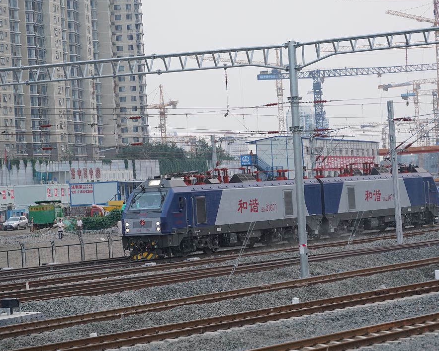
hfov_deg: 14.4
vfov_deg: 11.5
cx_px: 250
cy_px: 170
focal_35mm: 134
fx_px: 1741
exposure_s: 1/640
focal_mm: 105
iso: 2000
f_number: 5
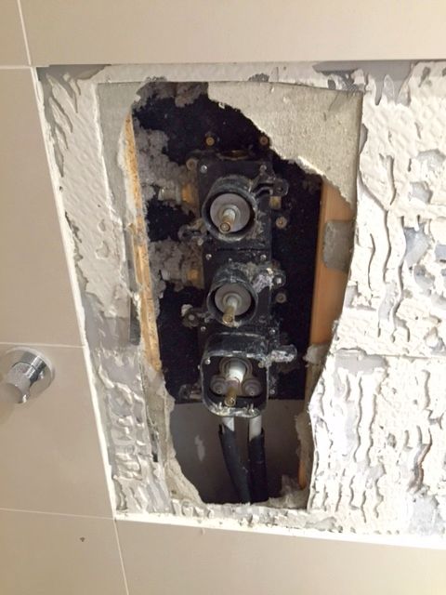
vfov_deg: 61.7
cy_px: 298
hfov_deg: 48.2
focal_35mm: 29
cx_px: 223
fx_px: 498
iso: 500
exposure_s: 1/17
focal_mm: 4.15
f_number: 2.2
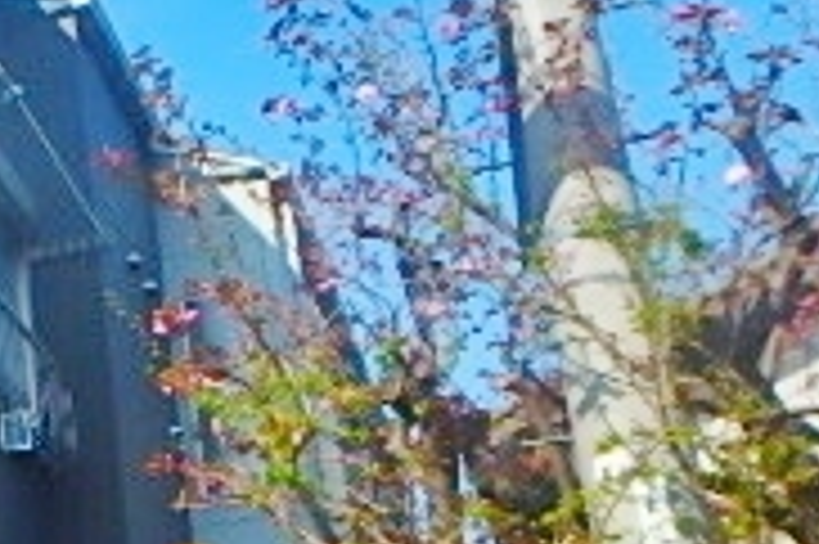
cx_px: -486
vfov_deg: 17.3
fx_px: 1750
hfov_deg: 21.2
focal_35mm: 77
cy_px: 526
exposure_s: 1/640
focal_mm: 3.7
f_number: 6
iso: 125
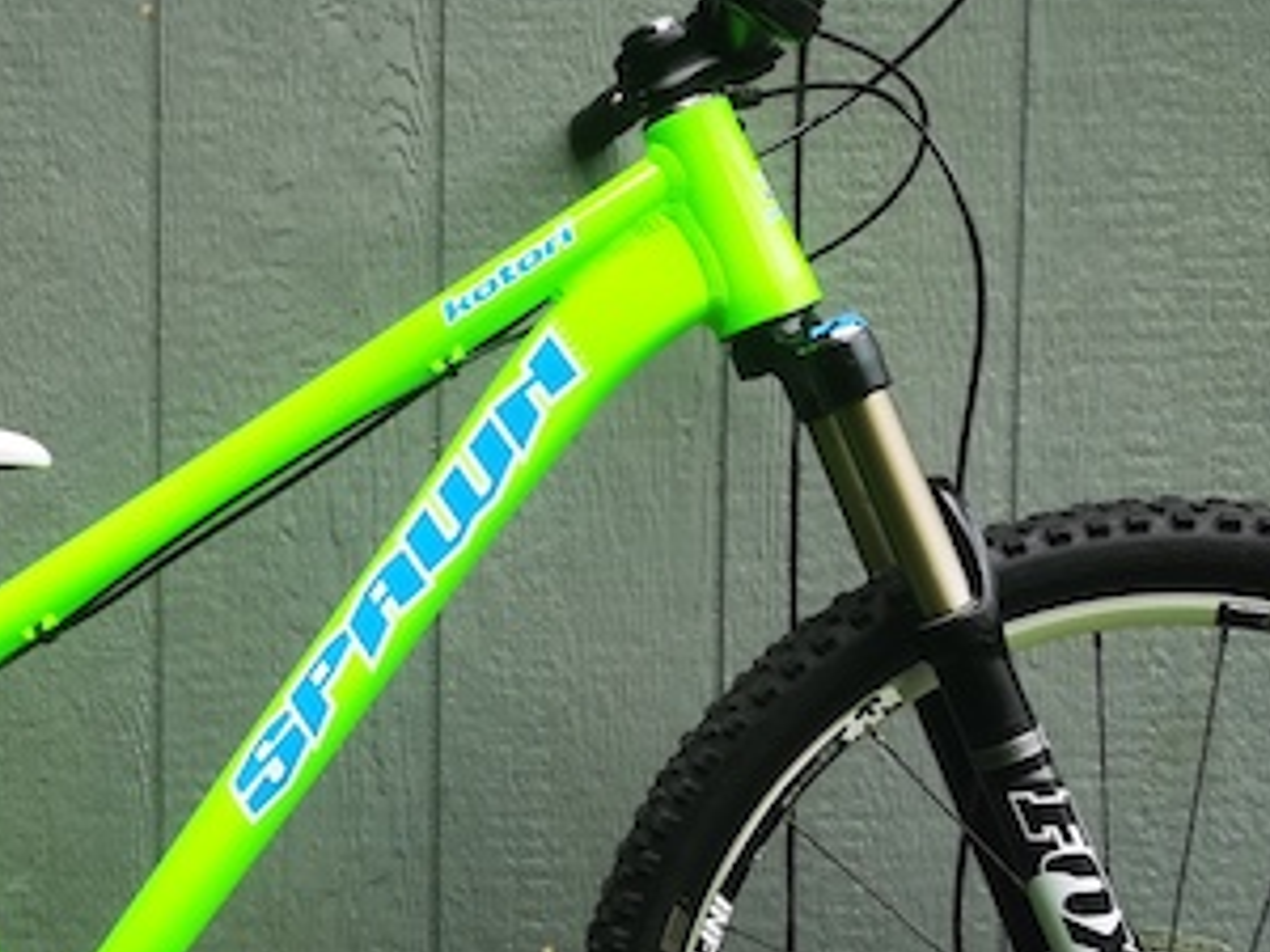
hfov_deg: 26.5
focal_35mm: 72
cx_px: 258
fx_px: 2642
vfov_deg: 20.3
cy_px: 681
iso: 50
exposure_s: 1/108
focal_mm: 3.95
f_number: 1.8
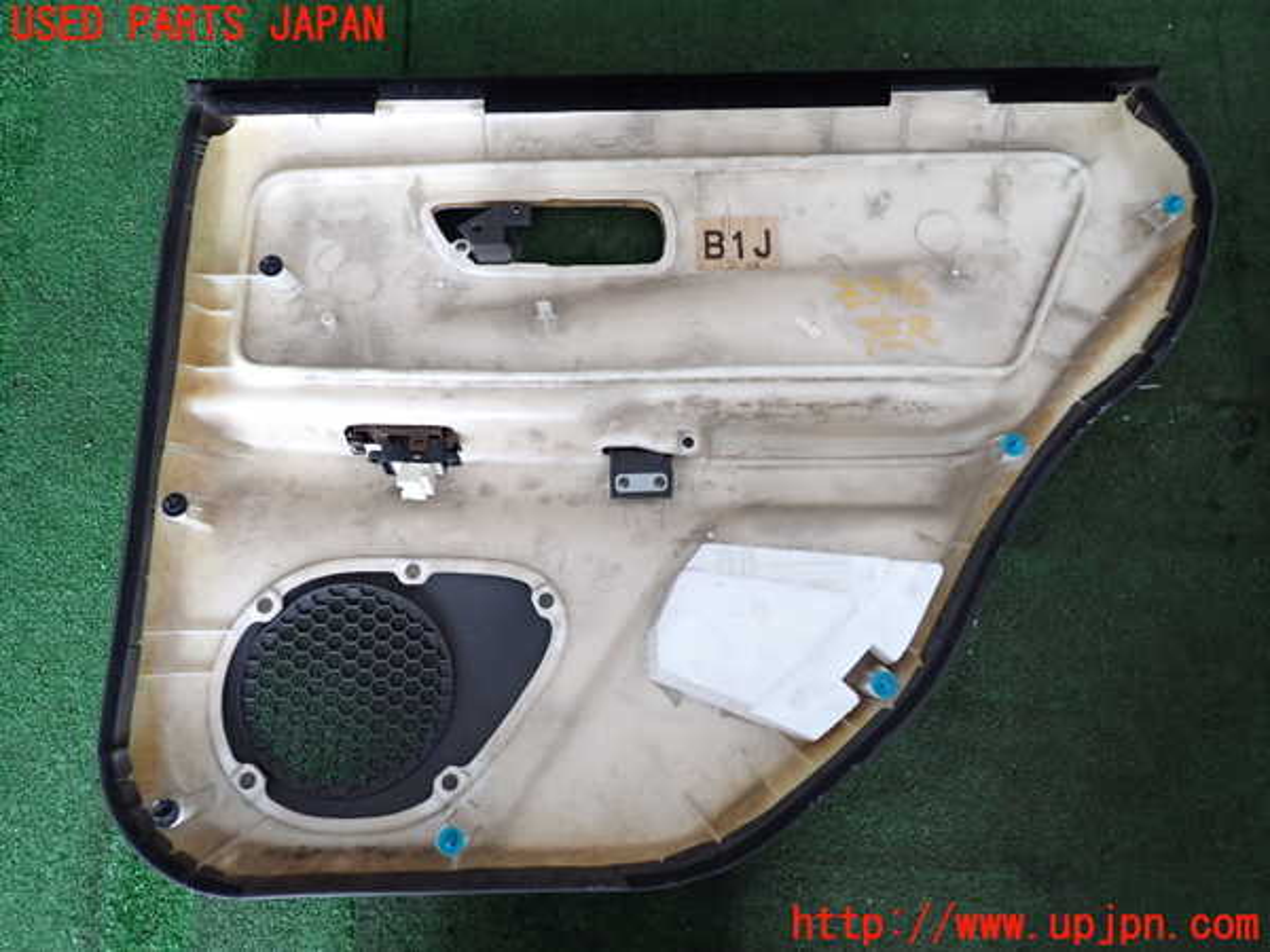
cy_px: 476
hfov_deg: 69.4
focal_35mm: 25
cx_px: 635
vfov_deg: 54.9
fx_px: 917
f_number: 2
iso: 250
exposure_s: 1/30
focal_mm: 4.5
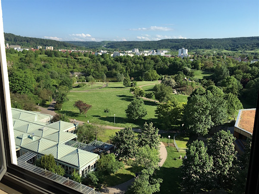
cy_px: 97
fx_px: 217
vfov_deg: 48.2
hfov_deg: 61.7
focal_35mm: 29
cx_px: 130
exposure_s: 1/1261
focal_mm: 4.15
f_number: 2.2
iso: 25
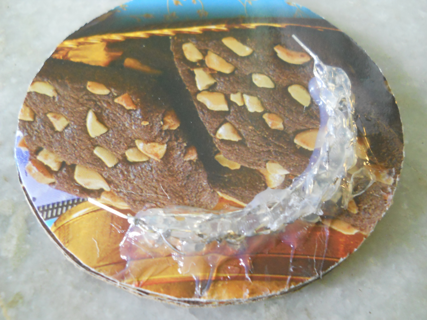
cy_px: 160
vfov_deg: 35.1
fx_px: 506
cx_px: 214
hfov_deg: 45.8
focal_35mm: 41
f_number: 3.1
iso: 400
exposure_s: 1/8
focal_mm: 6.72
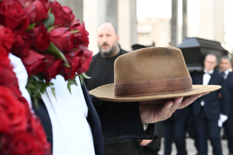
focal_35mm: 75
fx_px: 485
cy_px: 78
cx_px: 116
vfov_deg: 18.2
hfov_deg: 27.0
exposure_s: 1/640
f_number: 6.3
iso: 3200
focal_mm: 75
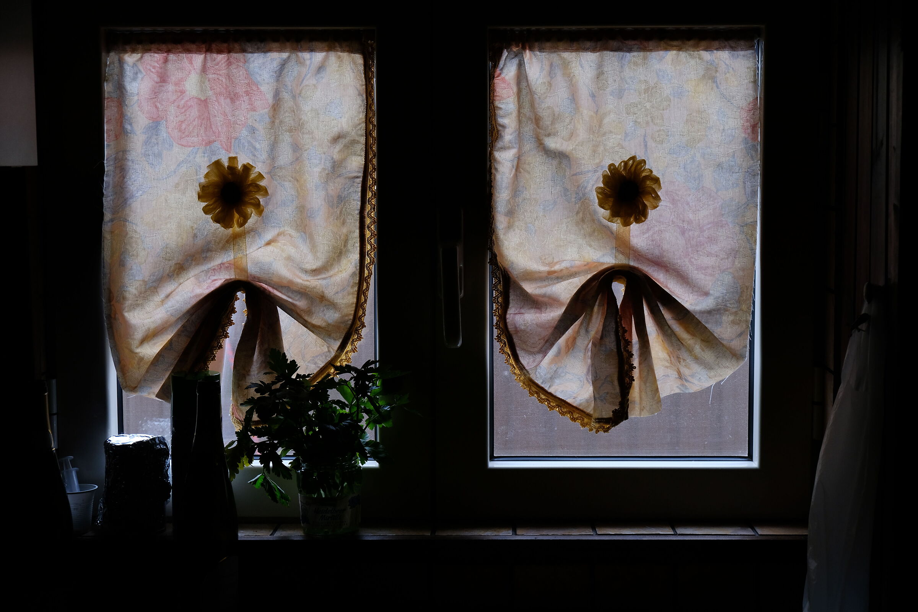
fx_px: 1428
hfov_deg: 35.6
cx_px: 459
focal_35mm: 56
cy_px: 306
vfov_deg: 24.2
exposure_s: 1/125
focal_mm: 37.4
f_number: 3.6
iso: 500
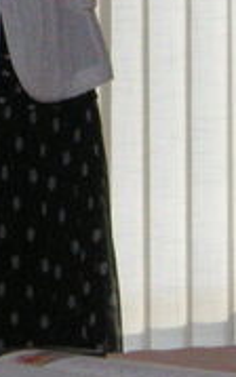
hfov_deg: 2.9
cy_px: -82
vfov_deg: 4.6
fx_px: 4679
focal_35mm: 455
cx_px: -209
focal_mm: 15.9
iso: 160
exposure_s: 1/500
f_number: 4.9
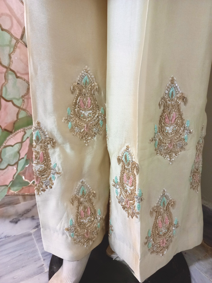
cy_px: 142
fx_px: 204
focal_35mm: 25
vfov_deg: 69.4
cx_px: 106
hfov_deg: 54.9
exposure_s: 1/33.3
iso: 320
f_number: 1.8
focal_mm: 4.6
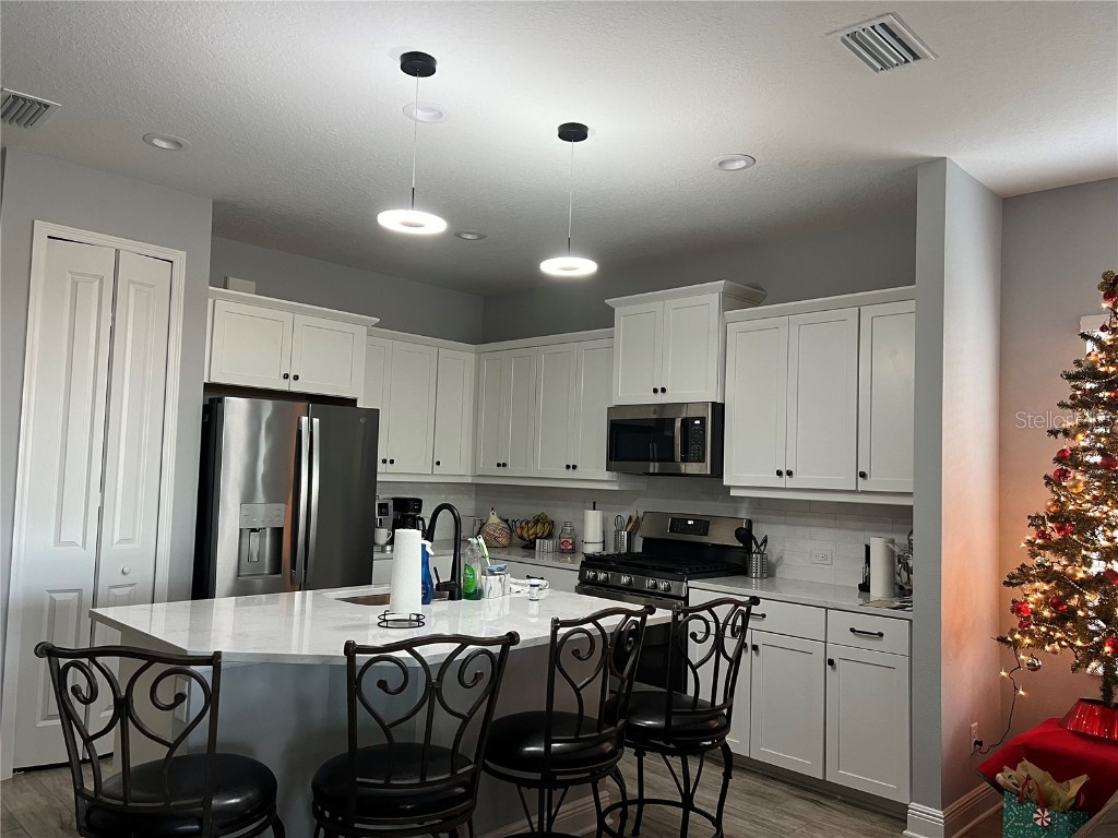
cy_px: 419
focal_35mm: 26
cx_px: 559
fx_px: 840
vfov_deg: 53.1
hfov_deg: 67.3
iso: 250
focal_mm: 5.7
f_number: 1.5
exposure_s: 1/60
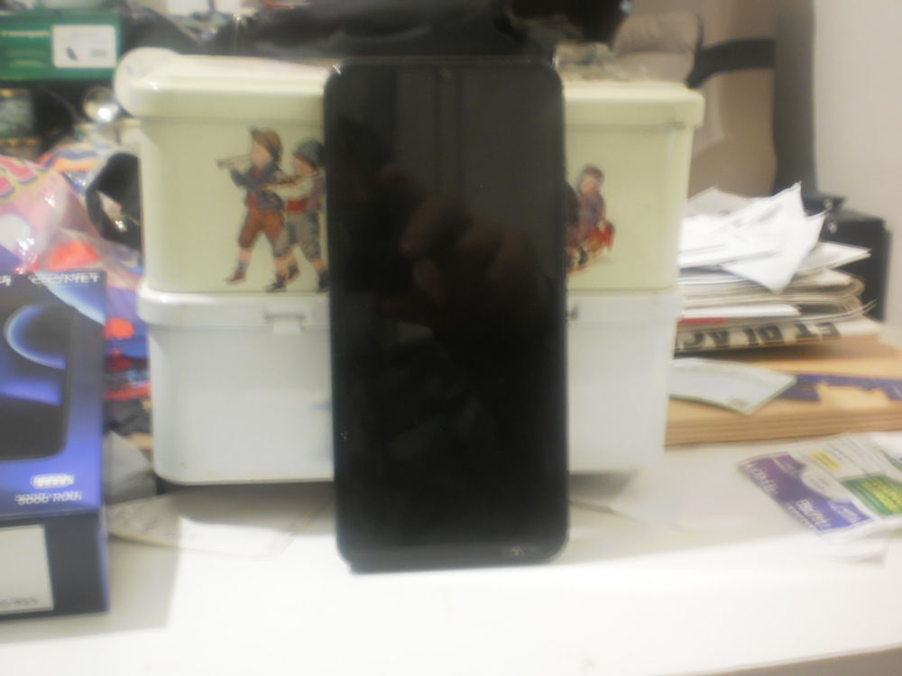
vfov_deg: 34.3
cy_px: 338
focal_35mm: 42
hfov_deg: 44.8
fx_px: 1094
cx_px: 451
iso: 200
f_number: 3.5
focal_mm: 7.4
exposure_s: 1/2
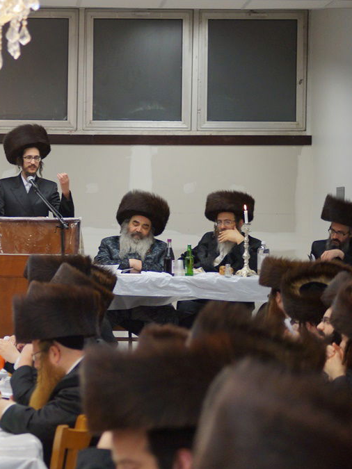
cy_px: 236
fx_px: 2075
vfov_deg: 12.9
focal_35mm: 153
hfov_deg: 9.7
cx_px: 46
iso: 640
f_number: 4
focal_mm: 70
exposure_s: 1/125
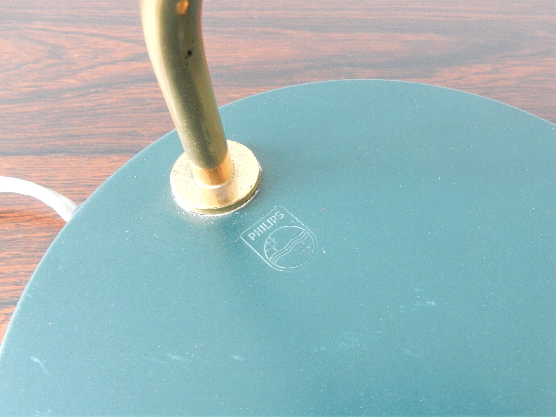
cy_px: 208
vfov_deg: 54.9
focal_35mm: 25
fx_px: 402
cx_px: 278
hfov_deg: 69.4
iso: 560
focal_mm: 4.5
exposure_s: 1/8
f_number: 3.7
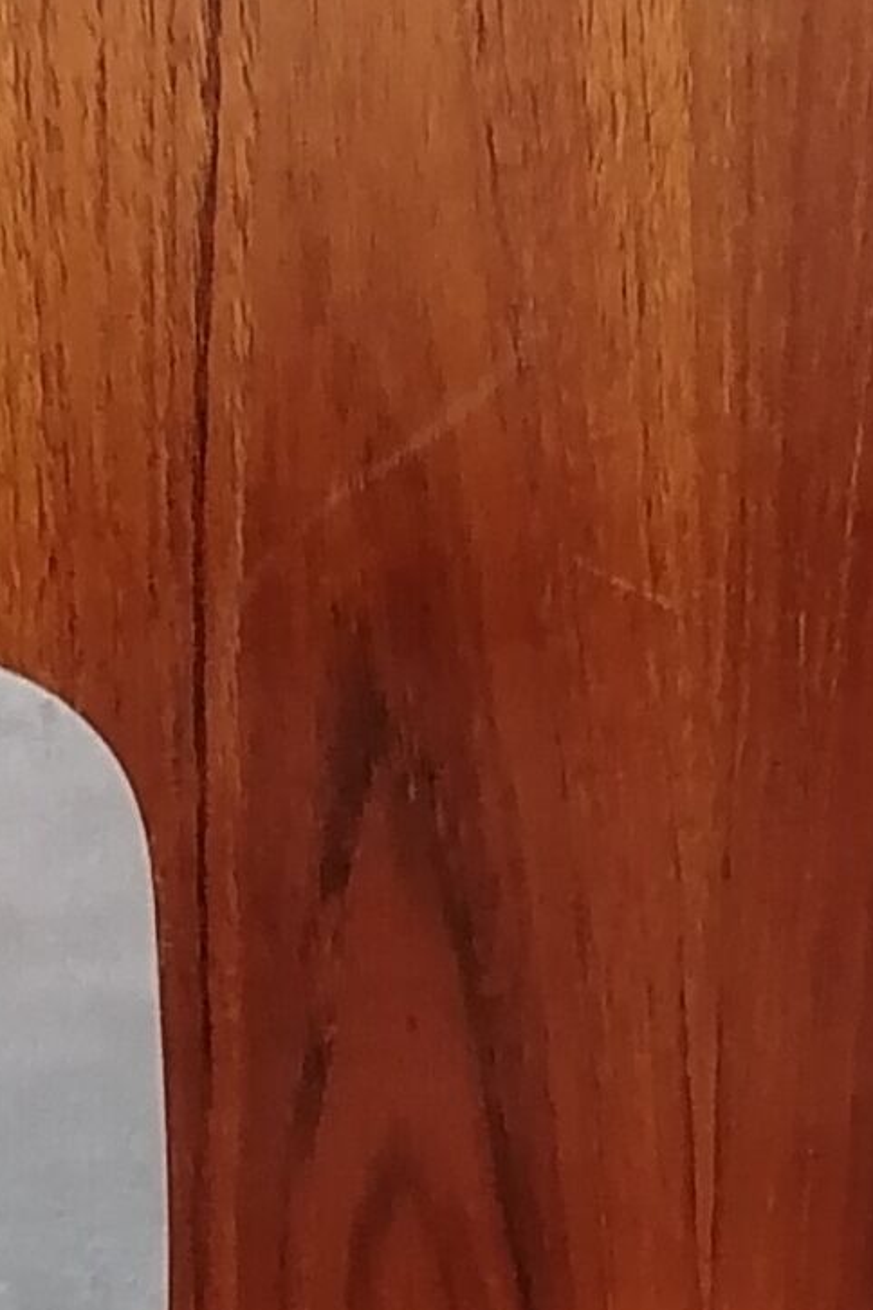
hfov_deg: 9.2
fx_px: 5419
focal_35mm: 149
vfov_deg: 13.0
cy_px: 2001
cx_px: 731
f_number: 1.8
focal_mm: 5.3
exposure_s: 1/33.3
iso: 320
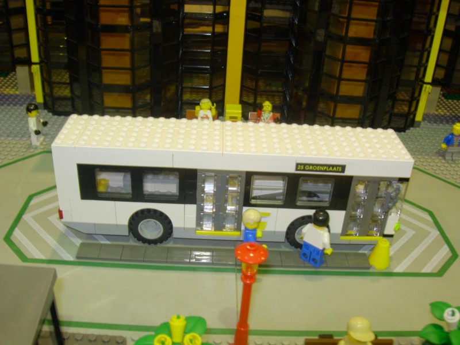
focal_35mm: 38
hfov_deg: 49.0
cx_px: 230
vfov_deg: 37.7
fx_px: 505
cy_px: 172
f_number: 4.8
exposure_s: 1/5.3
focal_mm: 7.8
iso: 79
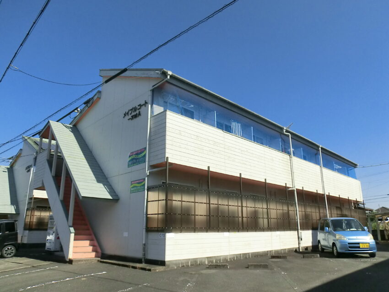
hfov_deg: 69.4
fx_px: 281
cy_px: 146
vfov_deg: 54.9
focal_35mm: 25
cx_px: 194
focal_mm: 4.4
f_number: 8
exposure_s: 1/640
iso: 160
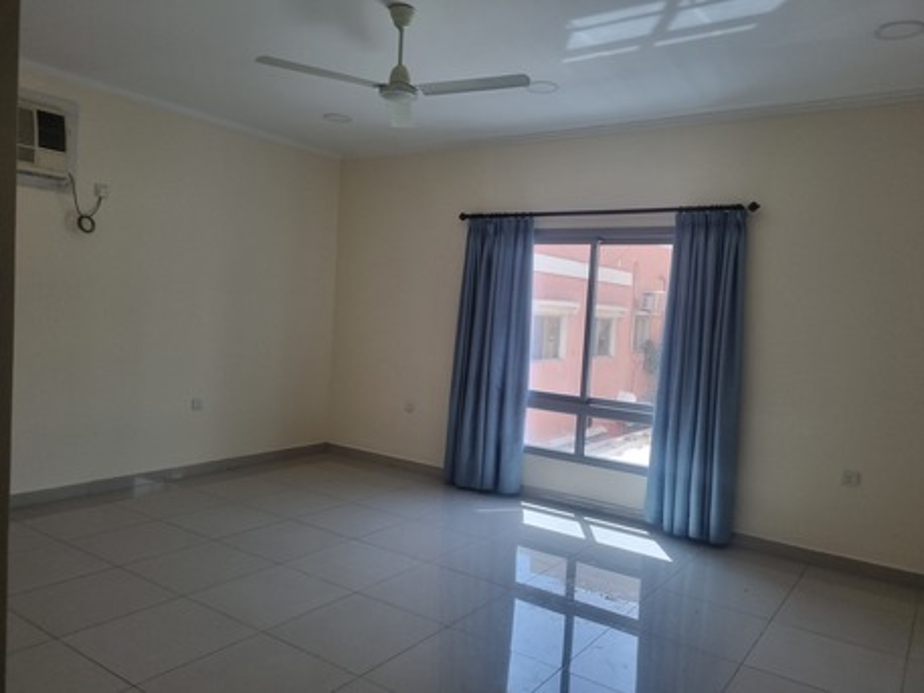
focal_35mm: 26
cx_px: 462
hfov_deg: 67.3
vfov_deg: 53.1
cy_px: 346
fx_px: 694
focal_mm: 5.4
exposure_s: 1/116
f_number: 1.8
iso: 50
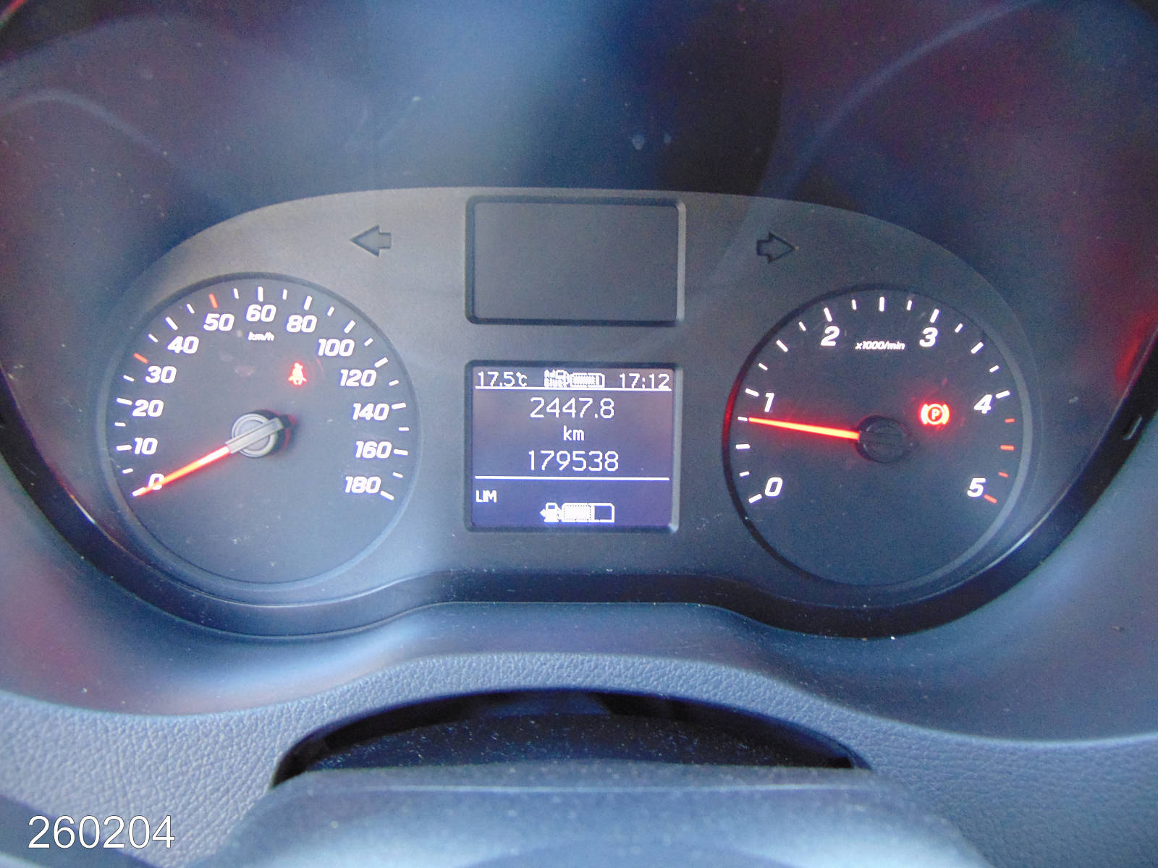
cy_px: 434
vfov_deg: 54.9
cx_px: 579
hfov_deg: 69.4
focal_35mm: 25
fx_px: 836
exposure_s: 1/30
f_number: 3
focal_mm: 4.5
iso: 160
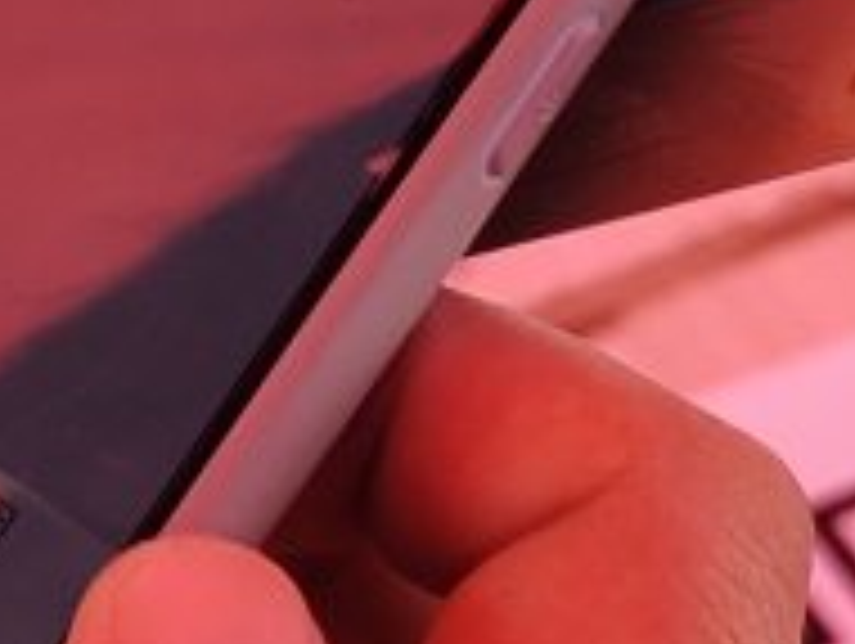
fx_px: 5070
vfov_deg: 7.3
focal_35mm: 205
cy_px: 171
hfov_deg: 9.4
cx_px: -382
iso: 50
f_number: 1.8
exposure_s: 1/214
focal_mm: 5.58
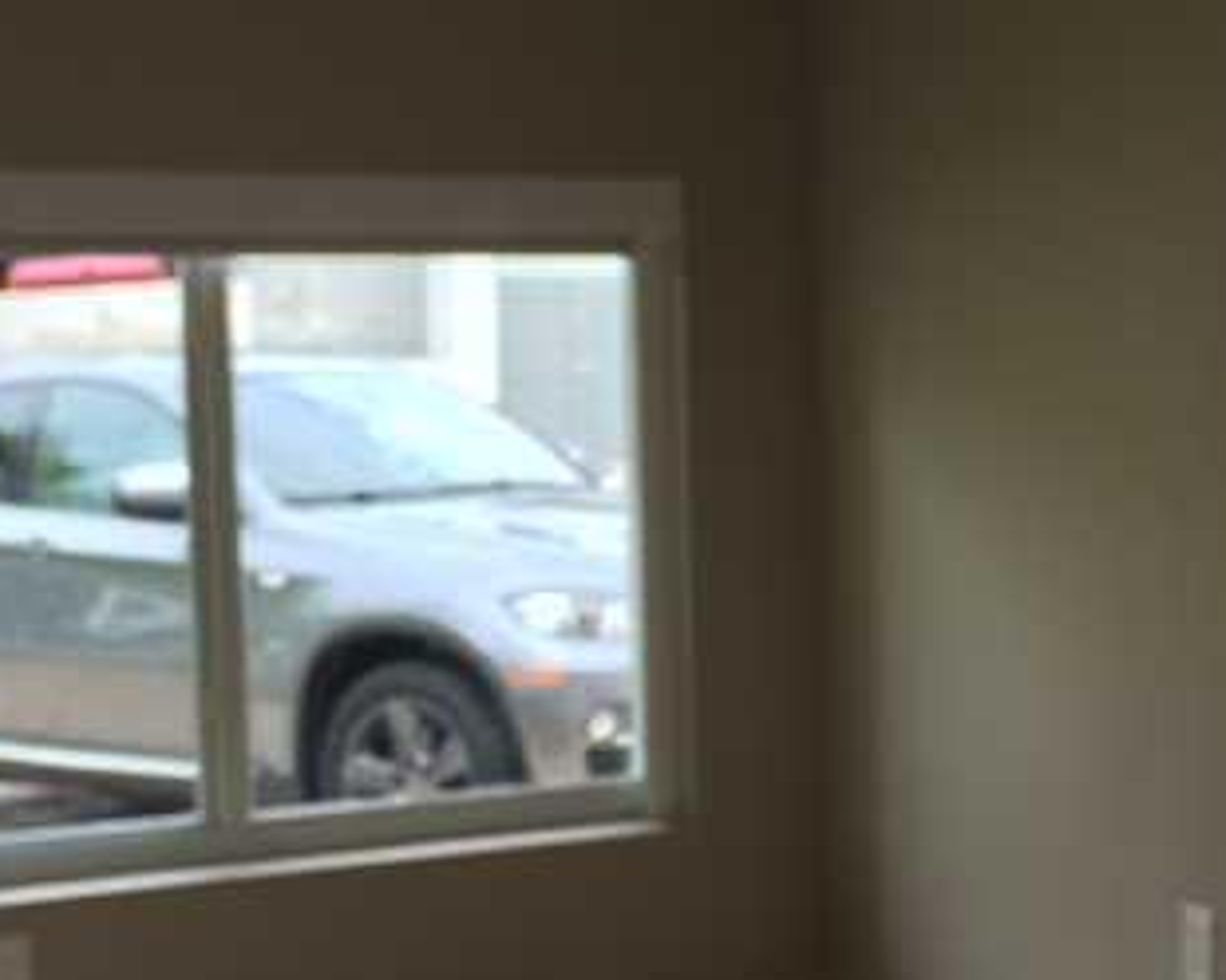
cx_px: 838
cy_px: 609
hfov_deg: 25.9
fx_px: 2649
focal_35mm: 73
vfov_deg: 20.9
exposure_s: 1/150
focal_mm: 4.15
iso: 32
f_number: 2.2
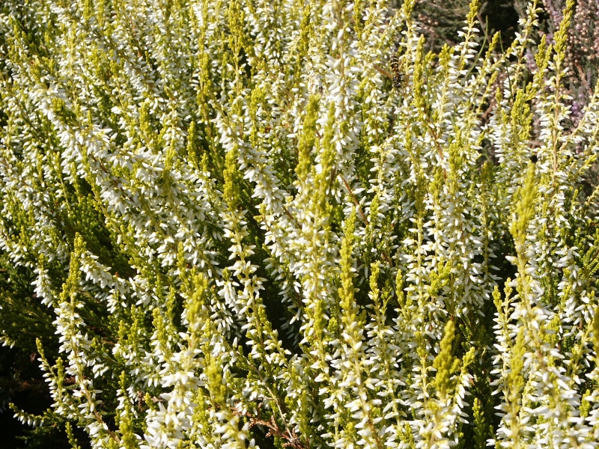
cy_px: 224
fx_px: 1350
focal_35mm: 78
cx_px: 300
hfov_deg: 25.0
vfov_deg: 18.9
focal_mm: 15.51
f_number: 8
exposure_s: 1/180
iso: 64
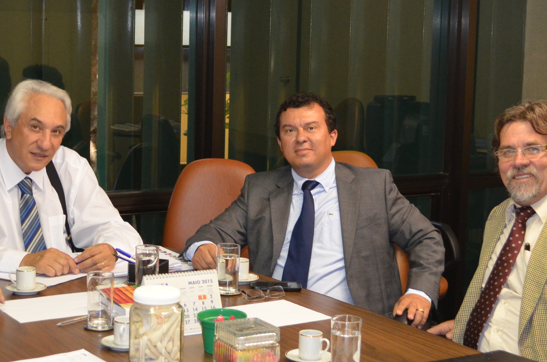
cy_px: 159
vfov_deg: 17.6
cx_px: 219
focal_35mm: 77
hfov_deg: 26.3
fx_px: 1167
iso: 1800
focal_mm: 28
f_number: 4.5
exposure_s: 1/60
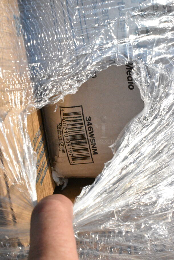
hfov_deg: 25.8
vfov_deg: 37.8
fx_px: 380
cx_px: 87
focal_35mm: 52
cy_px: 130
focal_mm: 35
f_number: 20
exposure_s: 1/2500
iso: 6400
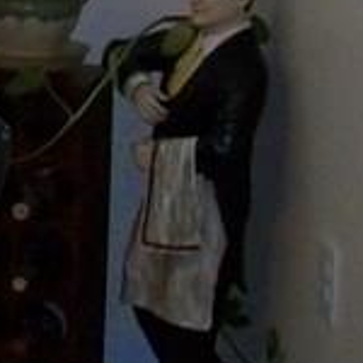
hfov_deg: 7.2
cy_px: -261
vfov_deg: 7.8
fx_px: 2575
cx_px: -711
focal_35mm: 217
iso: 160
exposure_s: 1/60
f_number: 2.7
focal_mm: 6
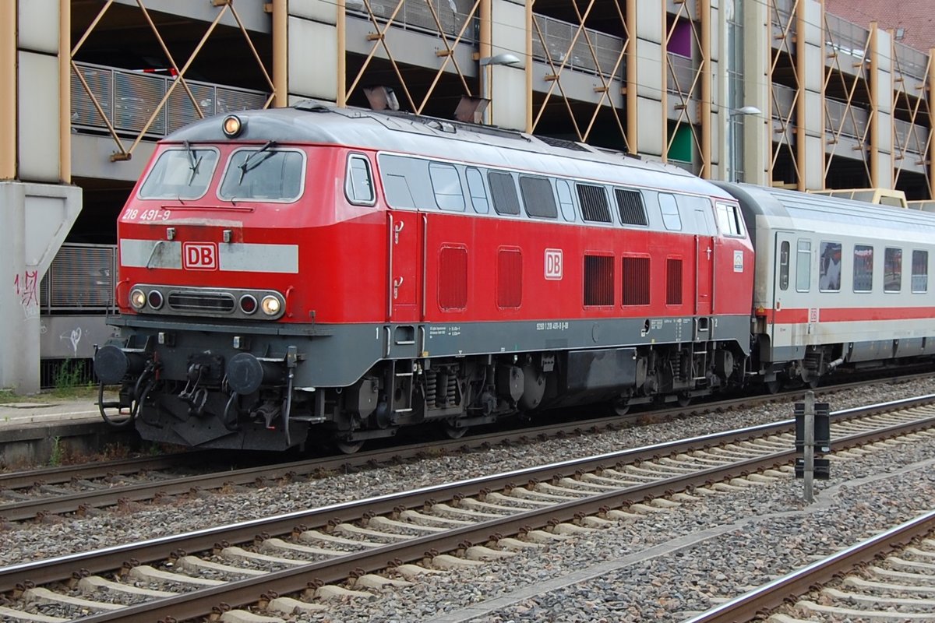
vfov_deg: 34.2
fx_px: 1013
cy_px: 312
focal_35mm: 39
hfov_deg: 49.6
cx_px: 468
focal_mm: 26
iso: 200
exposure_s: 1/200
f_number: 7.1
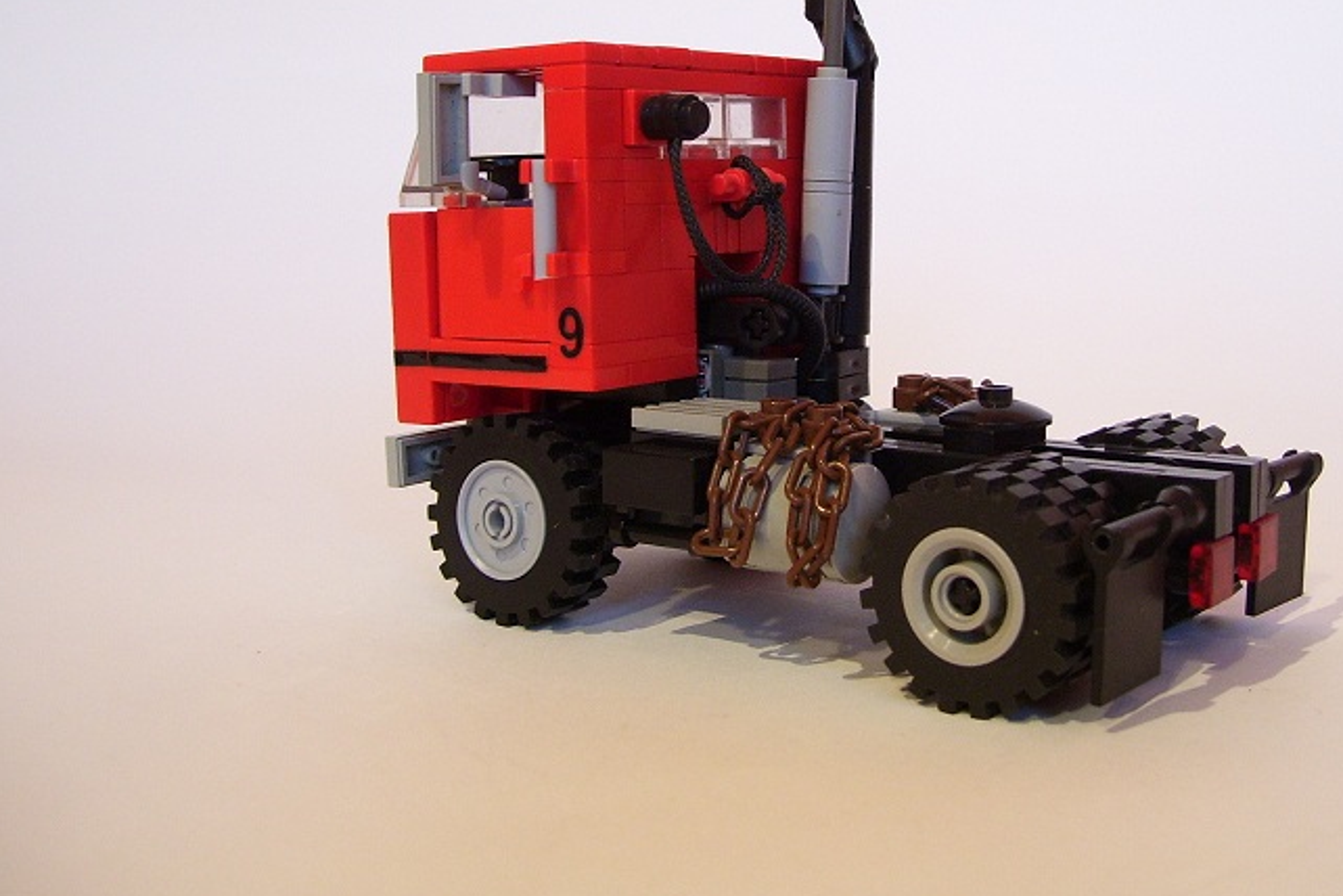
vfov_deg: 29.1
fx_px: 1716
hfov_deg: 42.6
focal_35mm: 46
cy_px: 312
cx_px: 787
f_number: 2.7
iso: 160
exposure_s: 1/30
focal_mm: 6
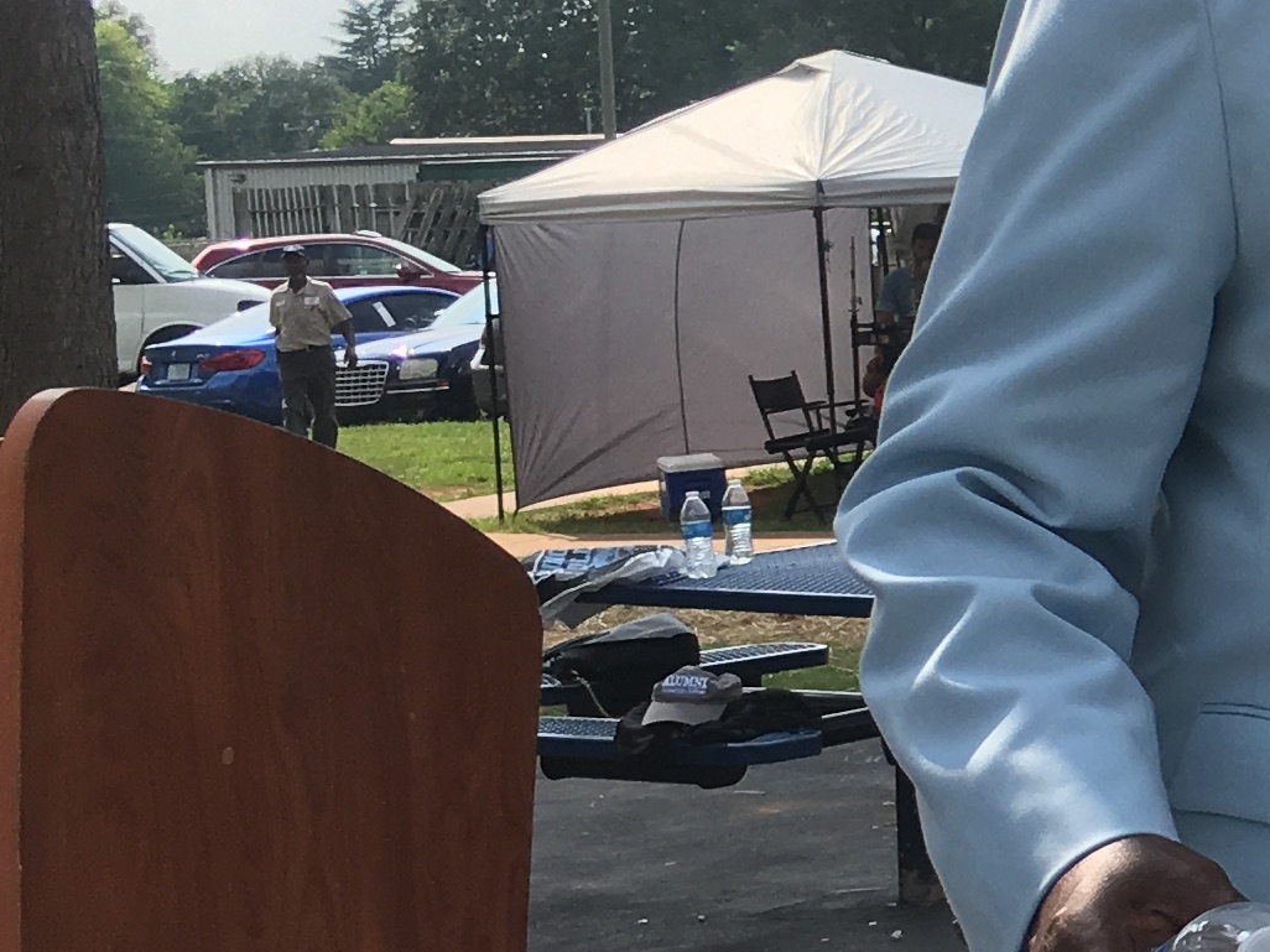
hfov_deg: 15.3
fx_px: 4181
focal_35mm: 114
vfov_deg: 13.0
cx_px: 2176
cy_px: 426
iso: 25
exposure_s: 1/1261
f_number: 2.2
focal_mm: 4.15
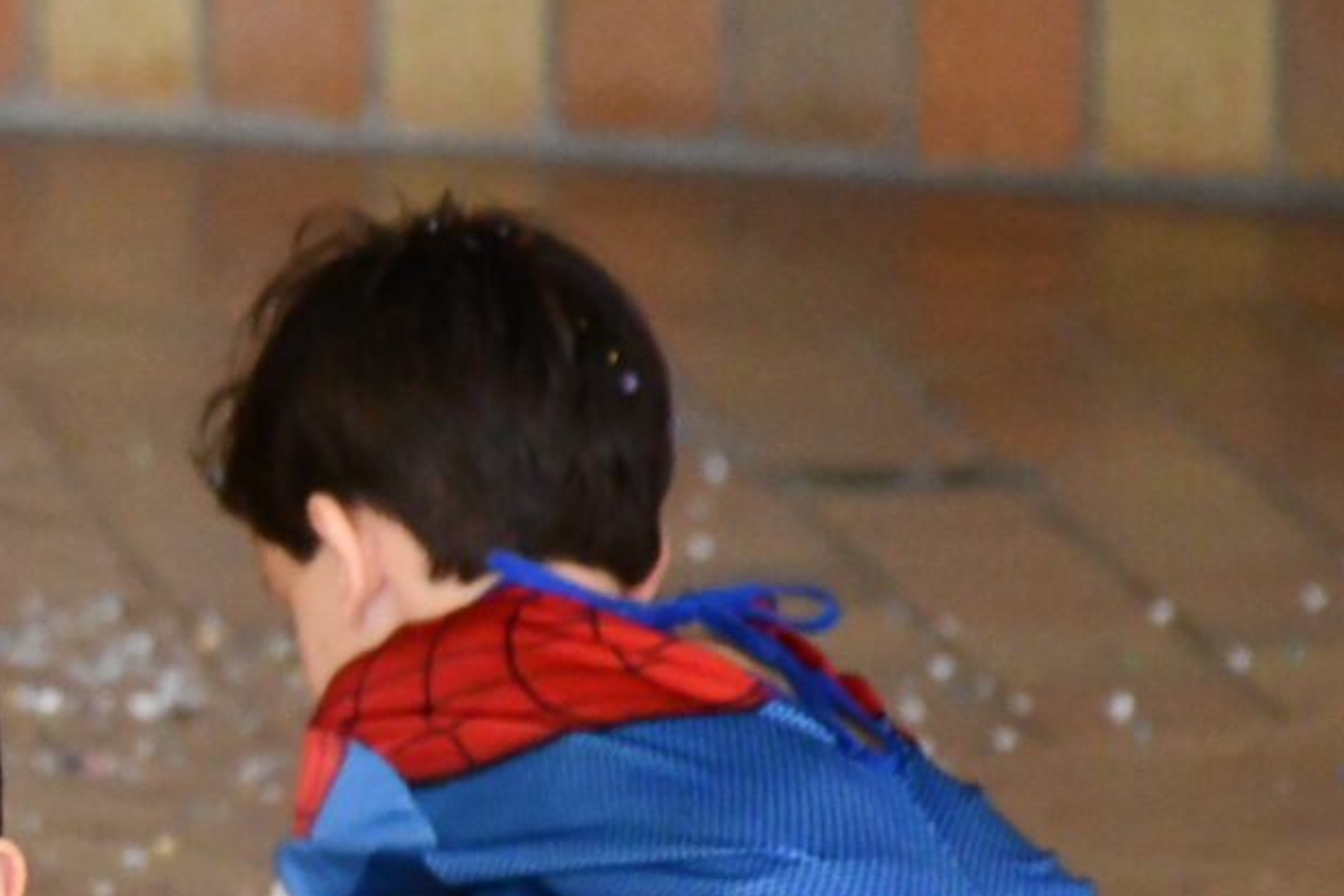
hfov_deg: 3.2
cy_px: 755
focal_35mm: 649
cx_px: -338
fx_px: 24227
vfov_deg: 2.1
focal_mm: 140
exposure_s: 1/250
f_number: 5.6
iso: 5600
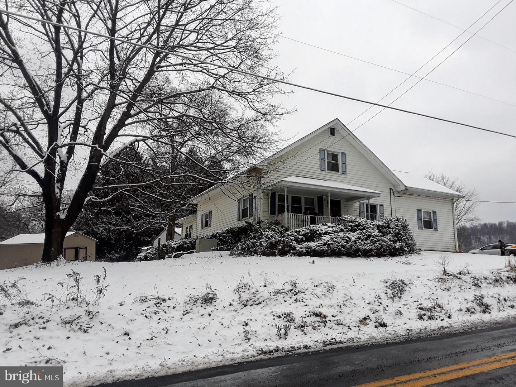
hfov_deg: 63.4
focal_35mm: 28
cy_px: 194
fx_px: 417
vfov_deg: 49.7
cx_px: 258
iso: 40
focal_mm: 2.9
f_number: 1.9
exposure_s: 1/1007
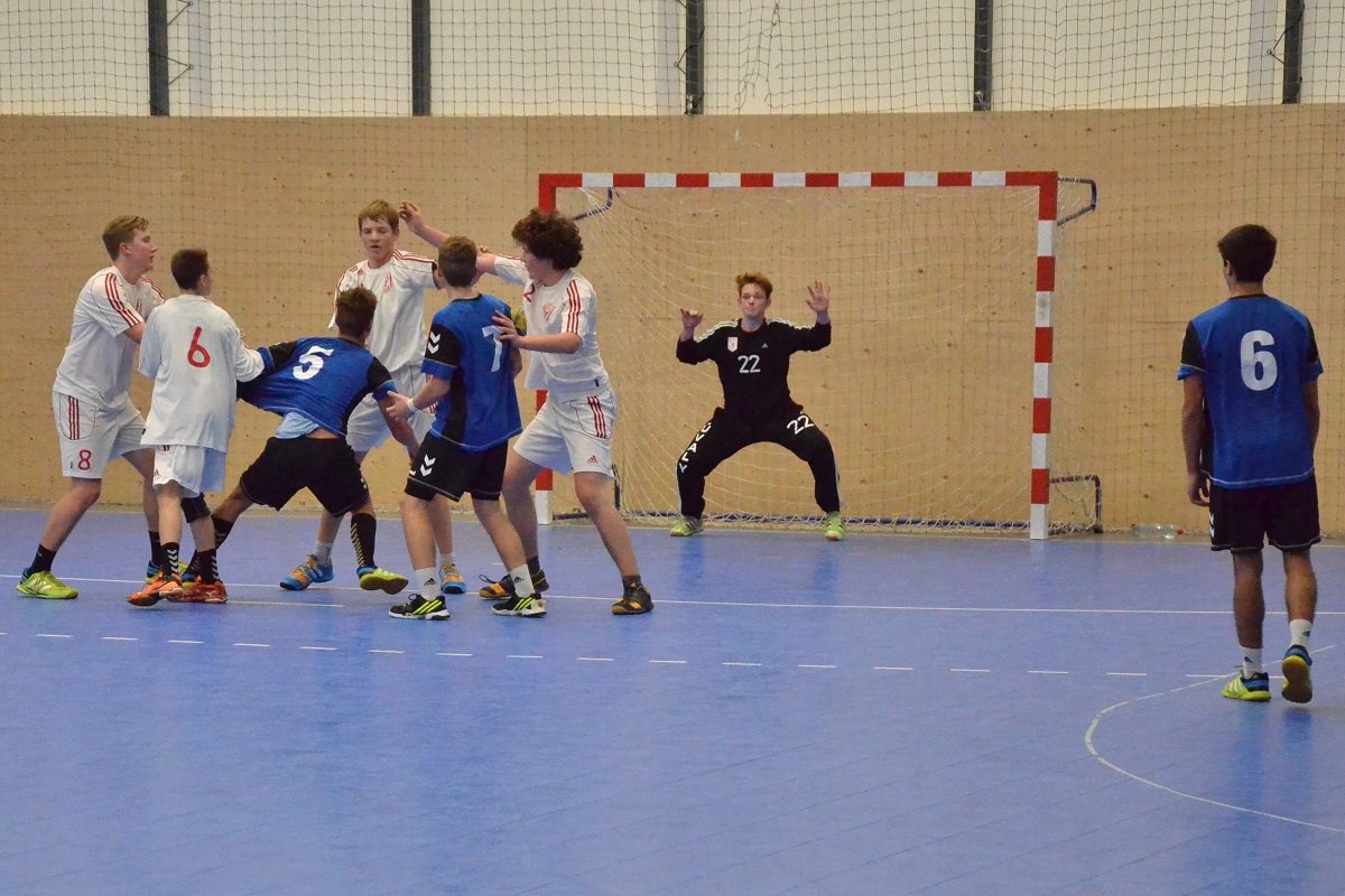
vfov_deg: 13.0
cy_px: 448
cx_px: 672
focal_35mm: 105
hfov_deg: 19.5
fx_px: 3923
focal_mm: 70
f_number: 5.3
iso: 6400
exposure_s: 1/800
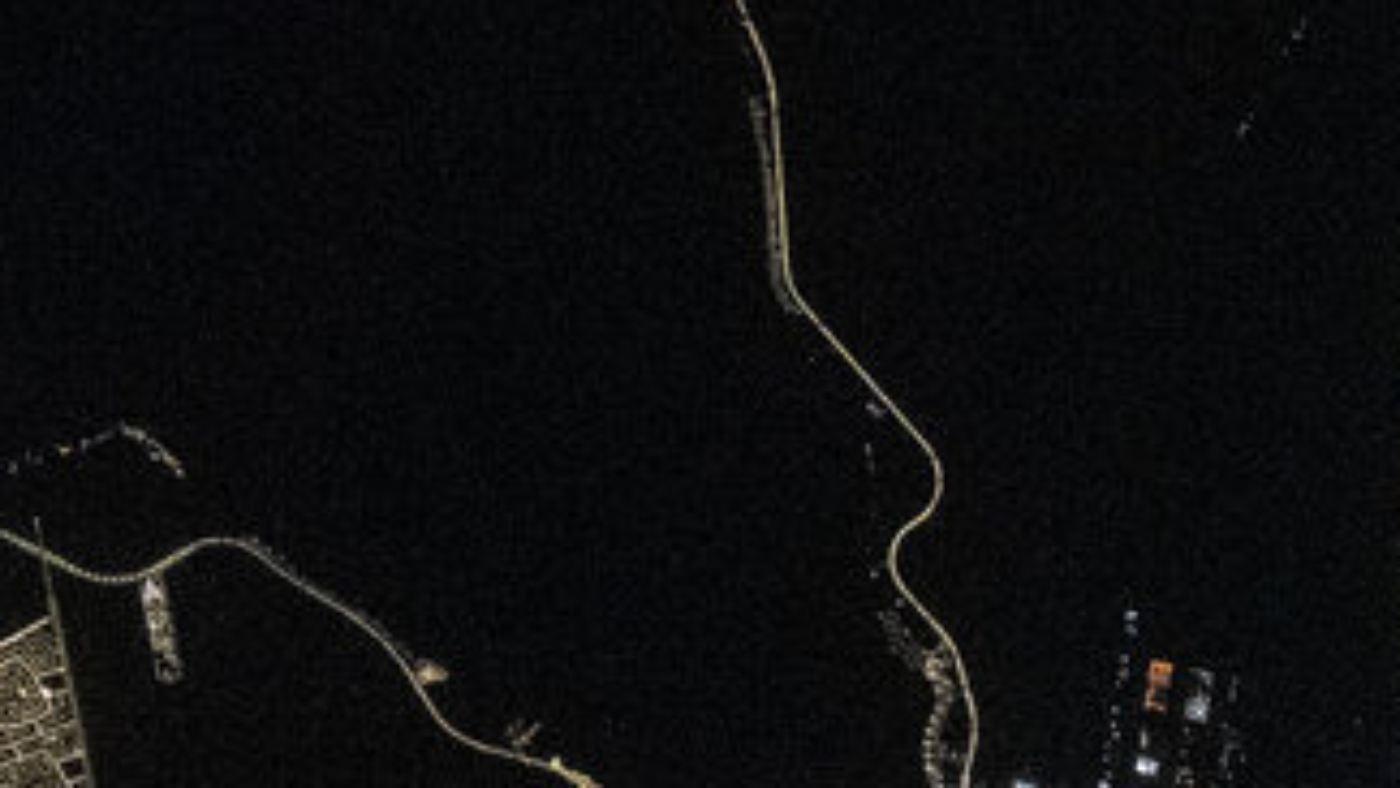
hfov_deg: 1.7
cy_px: 2476
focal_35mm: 1238
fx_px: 45969
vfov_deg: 1.0
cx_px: 1258
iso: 25600
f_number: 2
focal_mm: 200
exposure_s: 1/250
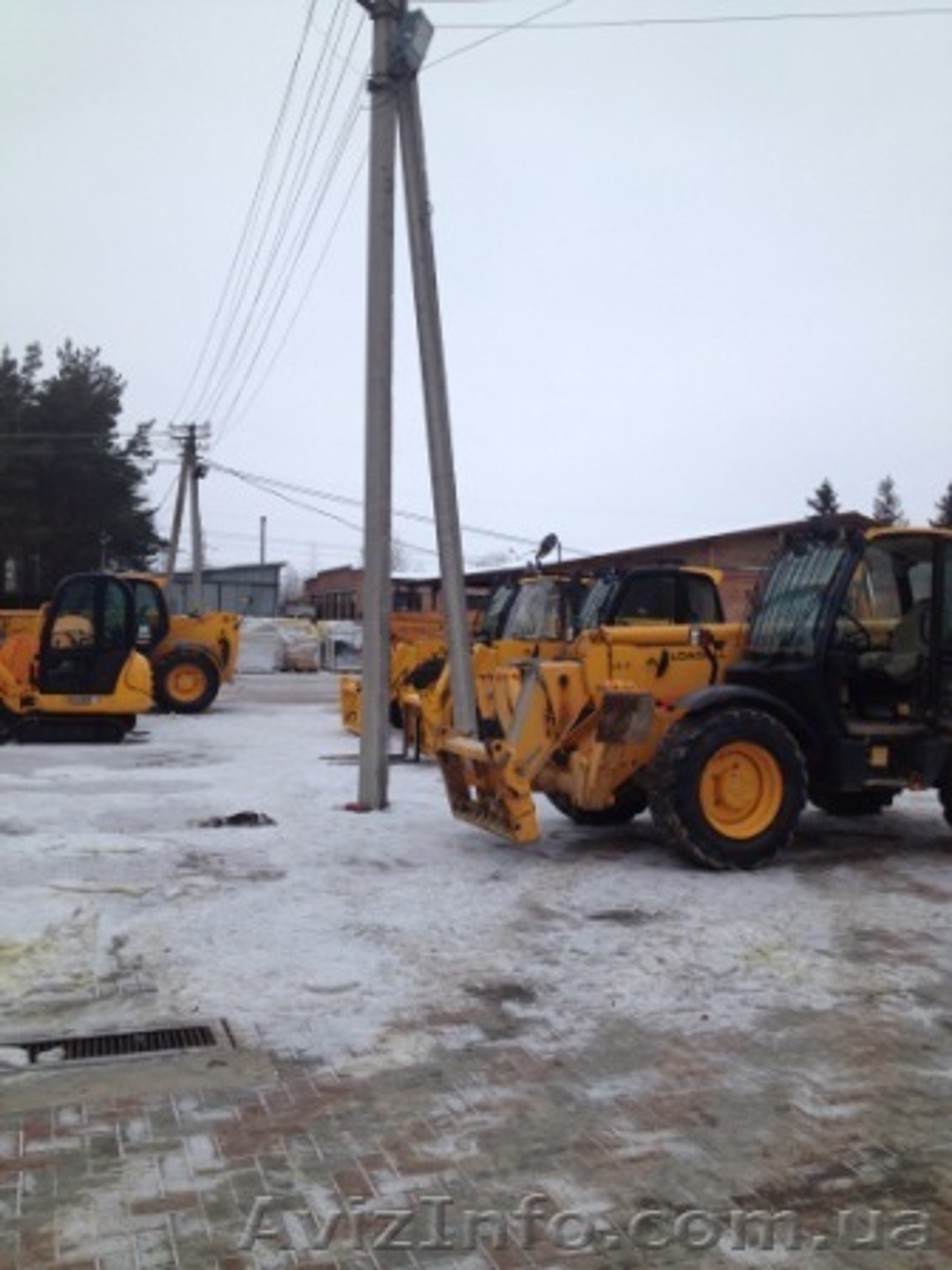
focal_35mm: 35
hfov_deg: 40.7
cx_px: 476
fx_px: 1283
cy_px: 635
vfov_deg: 52.6
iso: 80
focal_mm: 4.28
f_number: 2.4
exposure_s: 1/120
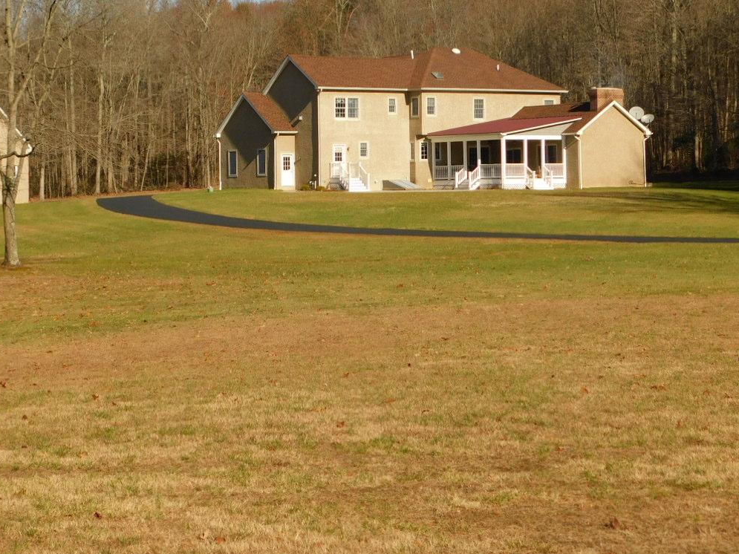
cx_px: 265
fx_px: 1750
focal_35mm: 82
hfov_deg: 23.8
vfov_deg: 17.9
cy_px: 149
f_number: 3.8
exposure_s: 1/1250
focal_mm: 9
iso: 125
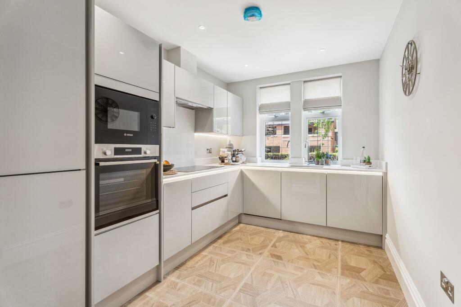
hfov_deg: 96.7
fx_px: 205
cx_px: 230
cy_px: 154
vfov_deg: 73.8
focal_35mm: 16
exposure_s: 1/30
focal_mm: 16
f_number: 8
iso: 640
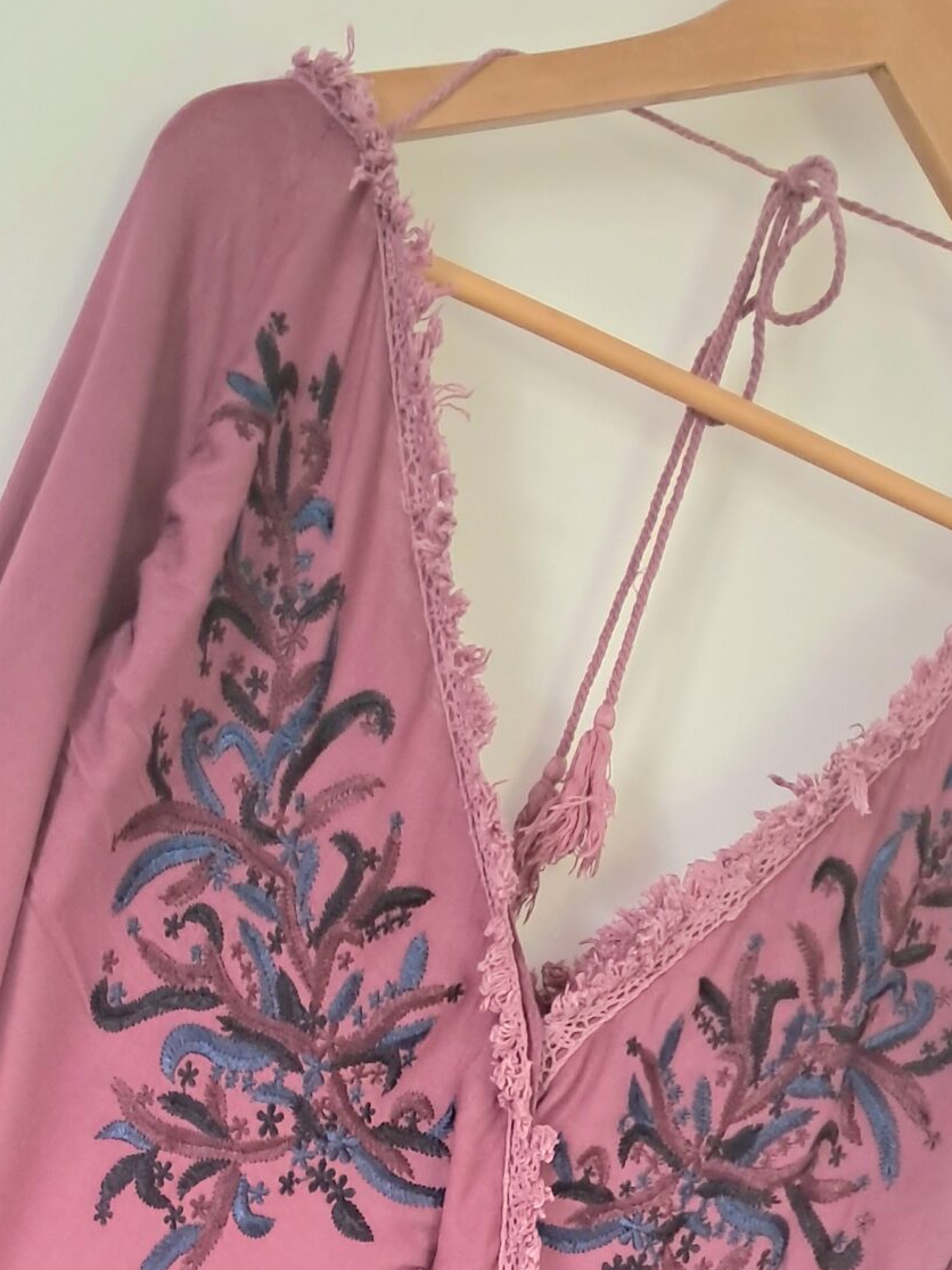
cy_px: 1395
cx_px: 229
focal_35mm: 62
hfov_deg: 23.4
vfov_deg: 28.4
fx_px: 2274
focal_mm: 4
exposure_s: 1/50
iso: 160
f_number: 1.8
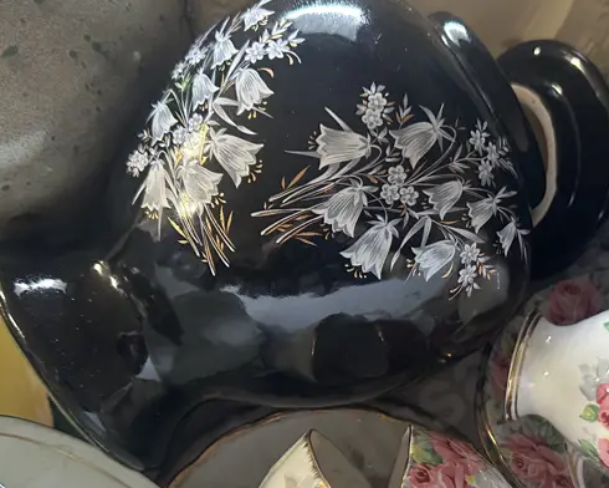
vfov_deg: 29.9
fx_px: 883
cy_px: 413
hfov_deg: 37.4
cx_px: 428
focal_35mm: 49
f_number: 1.78
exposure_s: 1/50
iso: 320
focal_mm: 6.86
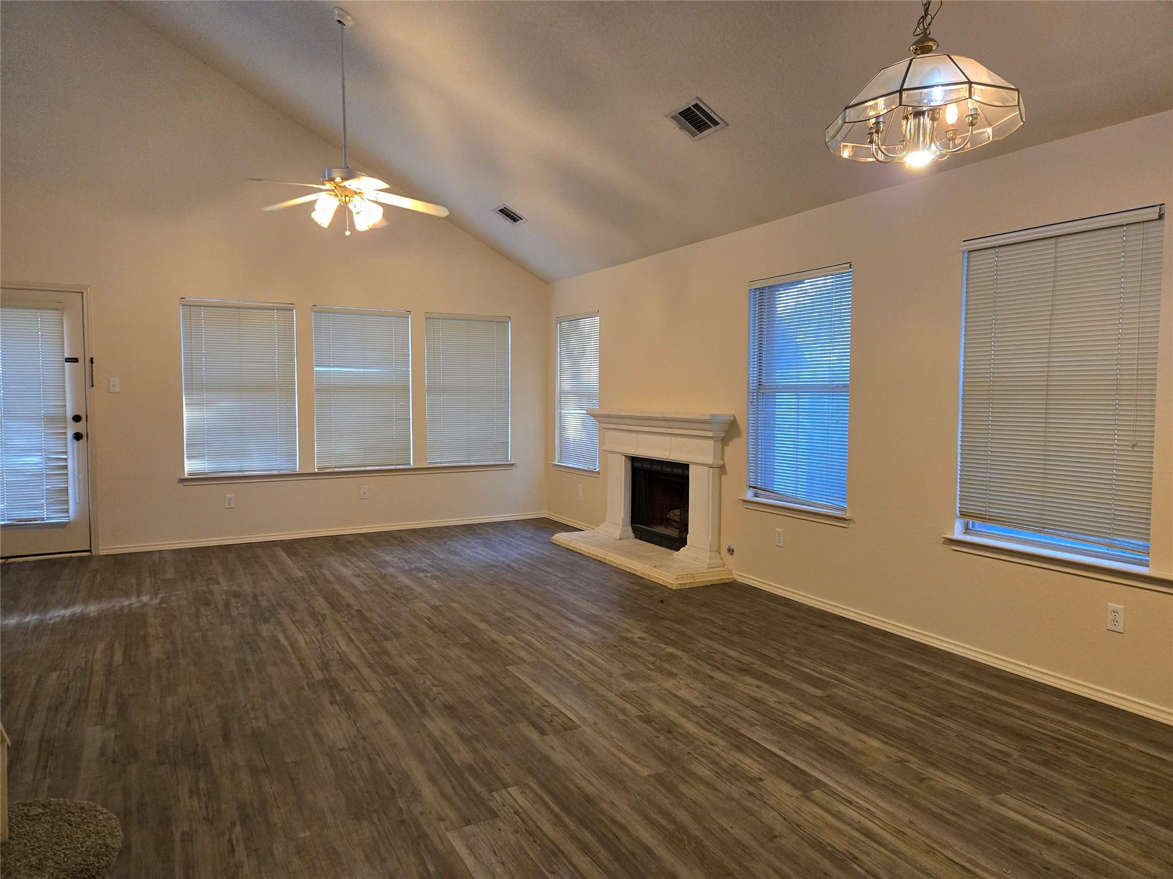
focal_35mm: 23
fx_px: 779
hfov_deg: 73.9
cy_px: 440
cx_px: 586
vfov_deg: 58.9
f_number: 1.8
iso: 800
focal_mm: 5.4
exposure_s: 1/120
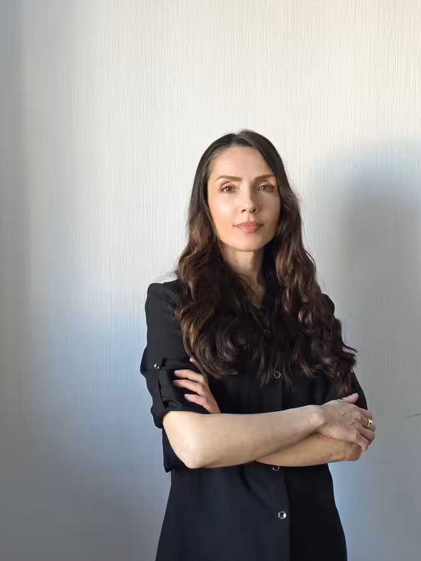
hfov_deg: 22.6
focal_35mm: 65
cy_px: 270
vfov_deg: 29.8
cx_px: 217
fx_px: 1054
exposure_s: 1/71.8
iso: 800
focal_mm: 9
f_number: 2
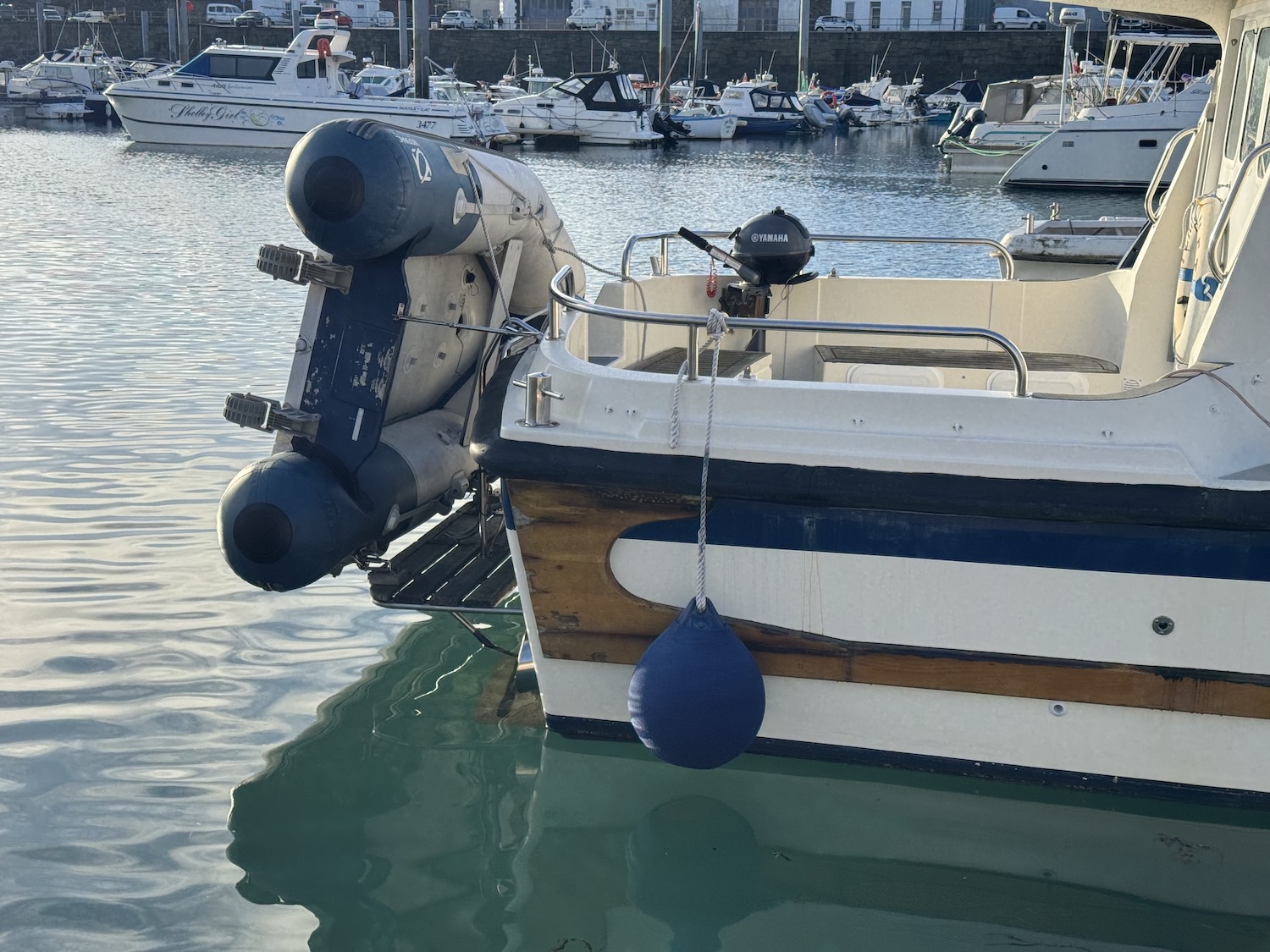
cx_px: 635
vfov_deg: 30.3
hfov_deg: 39.7
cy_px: 476
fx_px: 1761
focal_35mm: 48
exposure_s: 1/2717
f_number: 1.78
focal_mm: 6.76
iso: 64
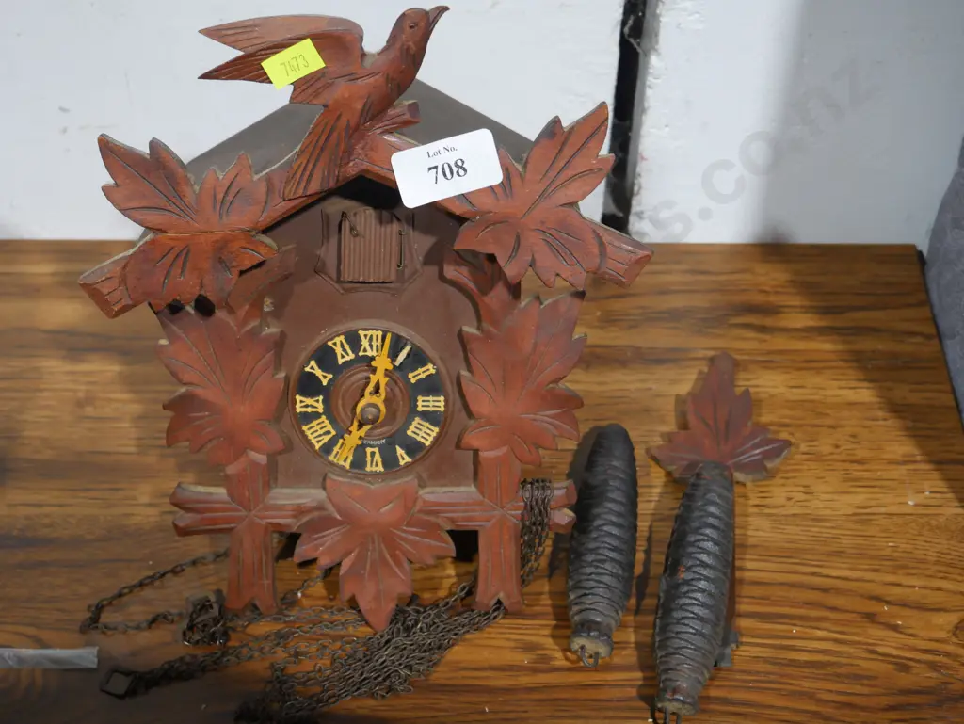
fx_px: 1449
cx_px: 482
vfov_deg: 28.1
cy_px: 362
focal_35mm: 52
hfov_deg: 36.8
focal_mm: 26
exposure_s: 1/60
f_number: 5.3
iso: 800
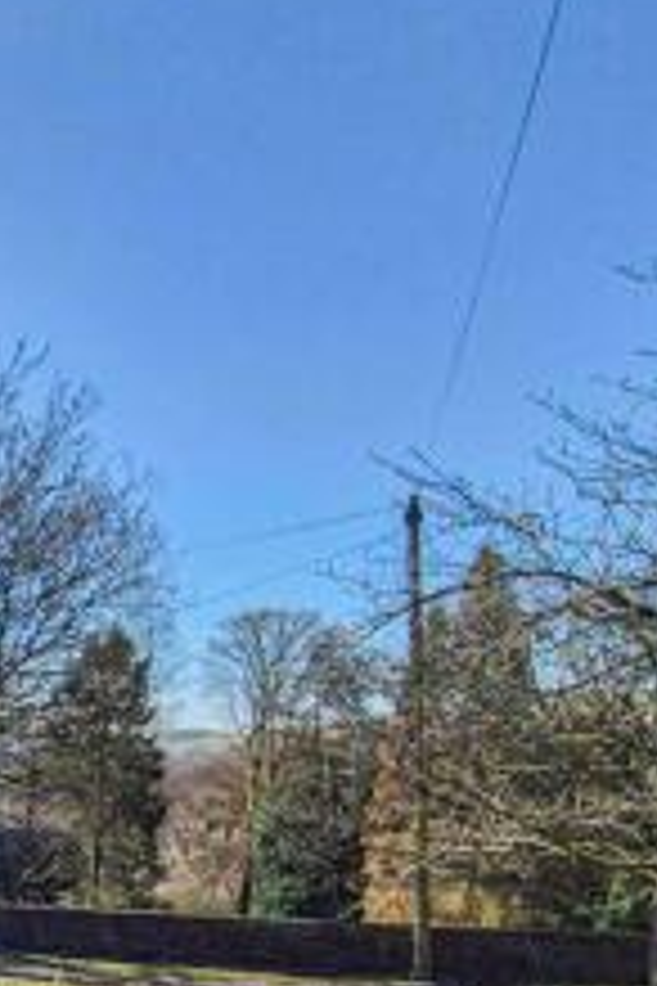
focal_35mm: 36
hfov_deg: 25.7
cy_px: 777
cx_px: -367
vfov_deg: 50.2
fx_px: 985
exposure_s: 1/3984
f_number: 2.2
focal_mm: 2.2
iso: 50
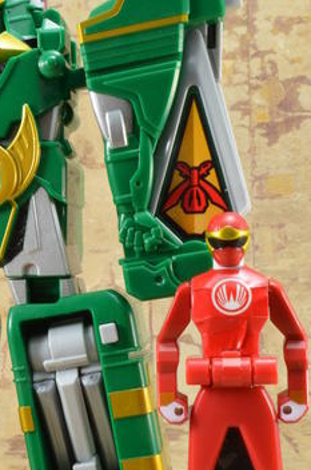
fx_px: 925
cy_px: 287
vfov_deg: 28.4
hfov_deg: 18.8
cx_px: 39
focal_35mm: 71
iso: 100
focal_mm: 26
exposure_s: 1
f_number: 20
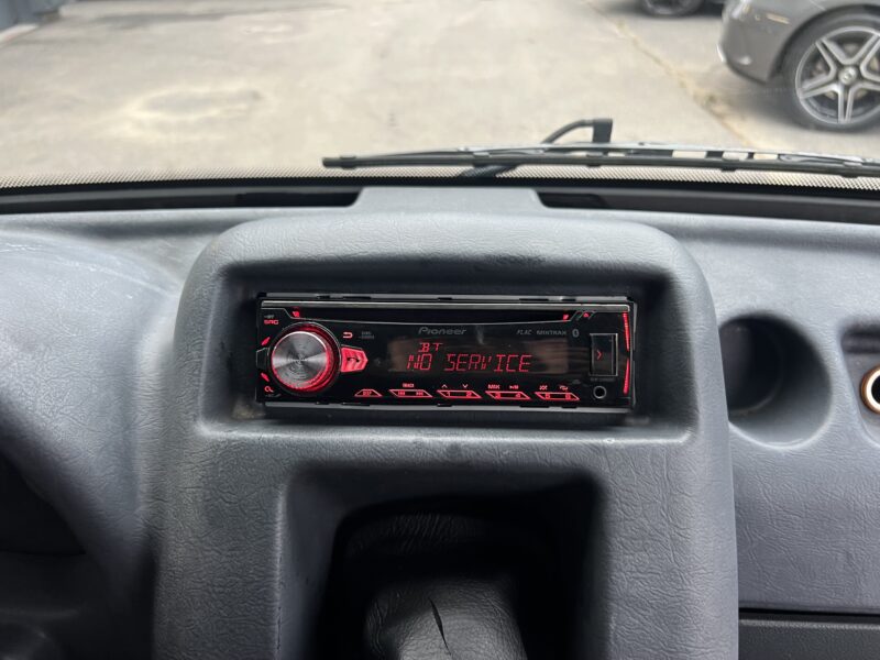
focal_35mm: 26
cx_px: 440
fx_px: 661
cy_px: 330
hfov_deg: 67.3
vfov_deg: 53.1
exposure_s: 1/79
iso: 125
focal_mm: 5.7
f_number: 1.5
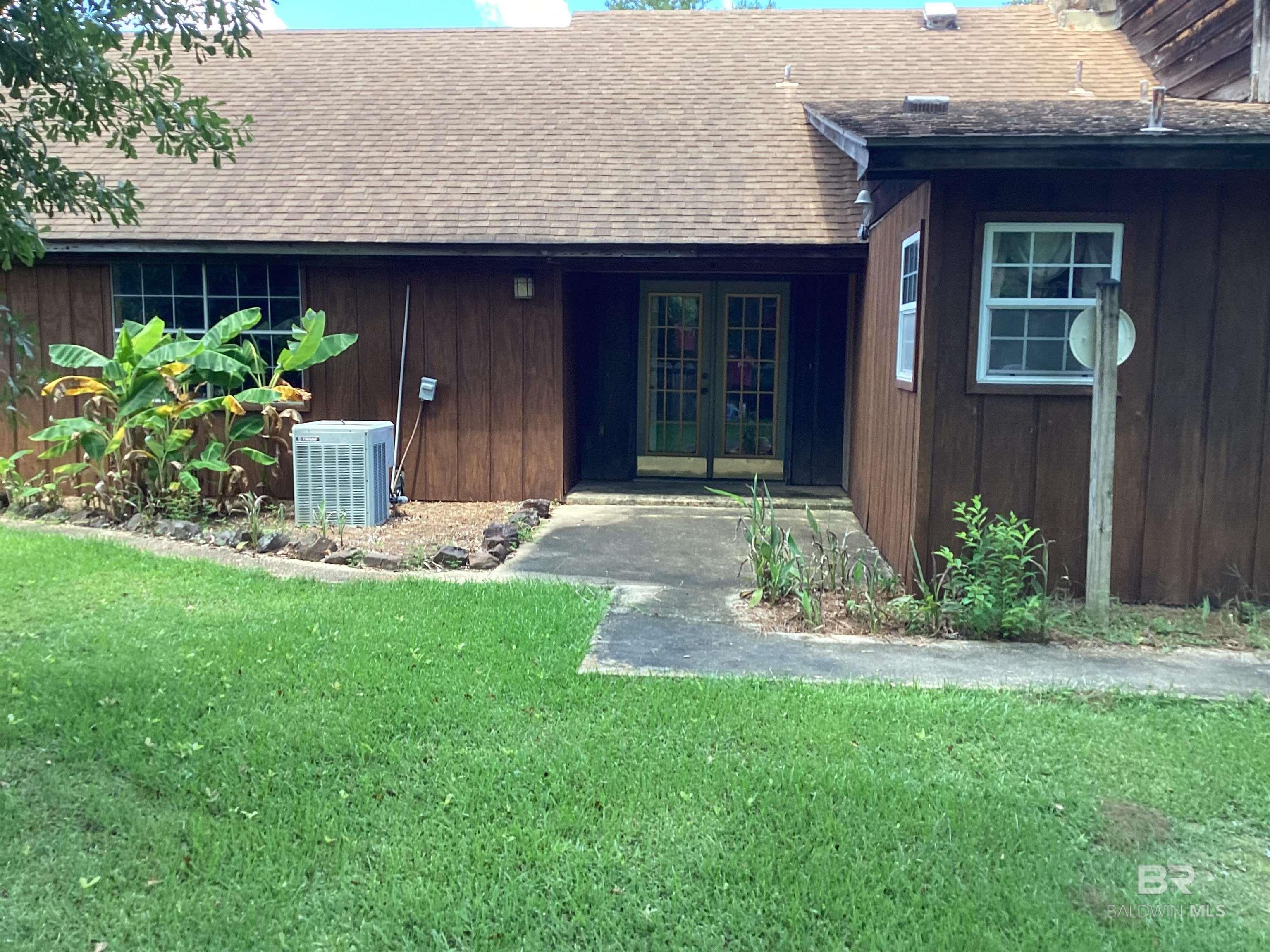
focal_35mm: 31
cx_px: 635
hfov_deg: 58.4
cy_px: 476
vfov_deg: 45.4
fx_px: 1137
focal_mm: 3.3
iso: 40
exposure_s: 1/120
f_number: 2.4
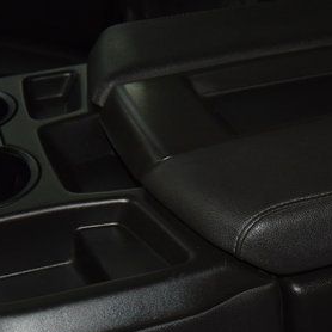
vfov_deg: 20.4
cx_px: 222
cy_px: 217
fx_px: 922
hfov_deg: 20.3
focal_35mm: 85
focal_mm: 29
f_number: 3.8
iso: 1000
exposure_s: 1/125
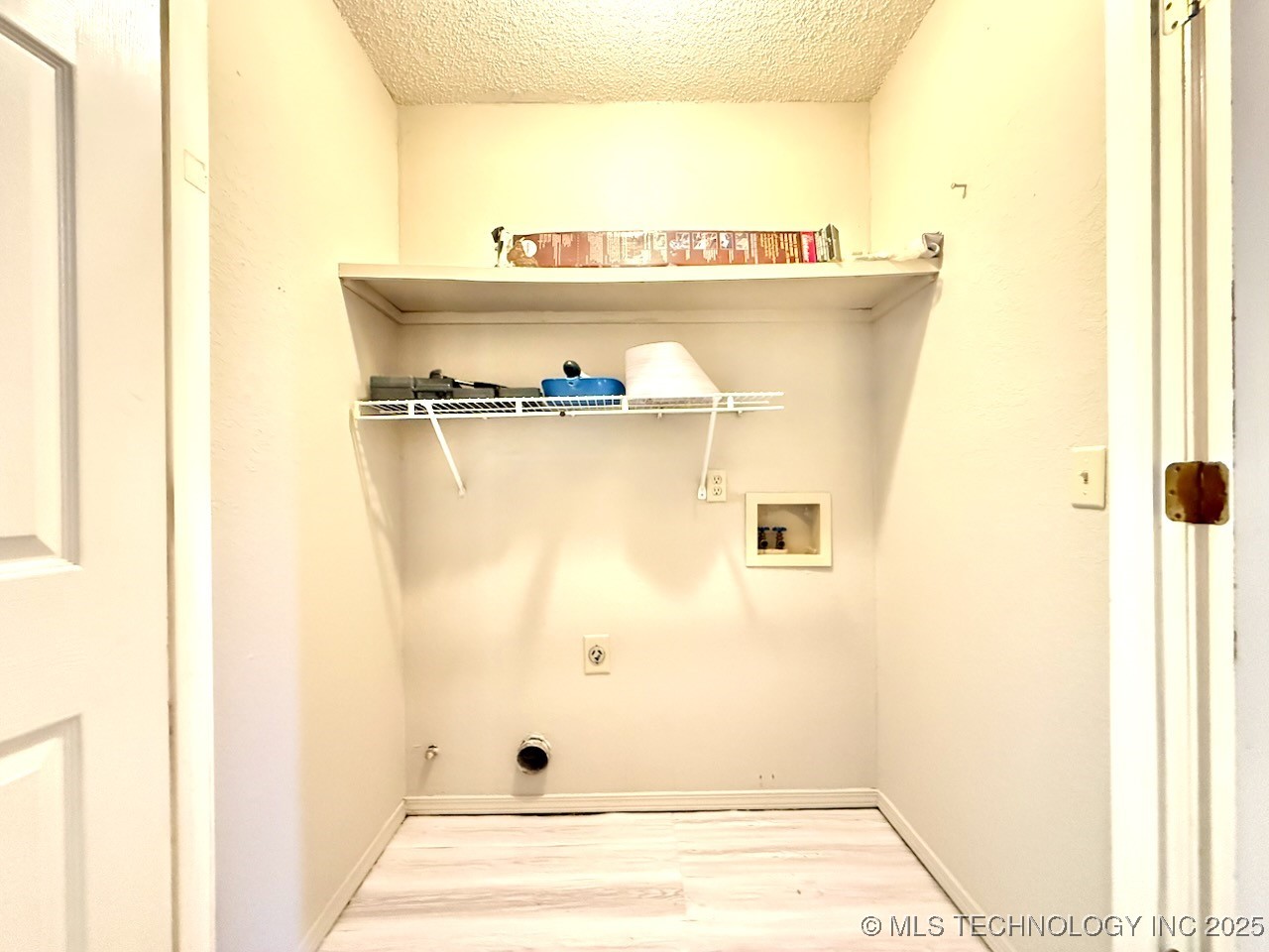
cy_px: 476
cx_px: 634
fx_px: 513
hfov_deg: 102.1
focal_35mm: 14
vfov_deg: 85.7
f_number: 2.2
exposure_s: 1/40
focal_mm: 2.22
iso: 1250
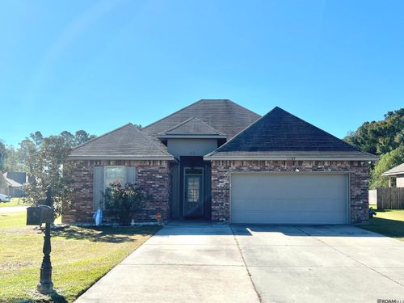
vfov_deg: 53.1
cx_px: 202
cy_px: 152
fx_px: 303
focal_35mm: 26
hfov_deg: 67.3
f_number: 1.5
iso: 50
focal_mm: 5.7
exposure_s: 1/5076
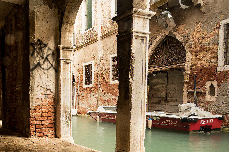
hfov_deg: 51.7
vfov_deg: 38.0
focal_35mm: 34
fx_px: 215
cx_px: 39
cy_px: 114
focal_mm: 13
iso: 100
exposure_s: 1.3
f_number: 11
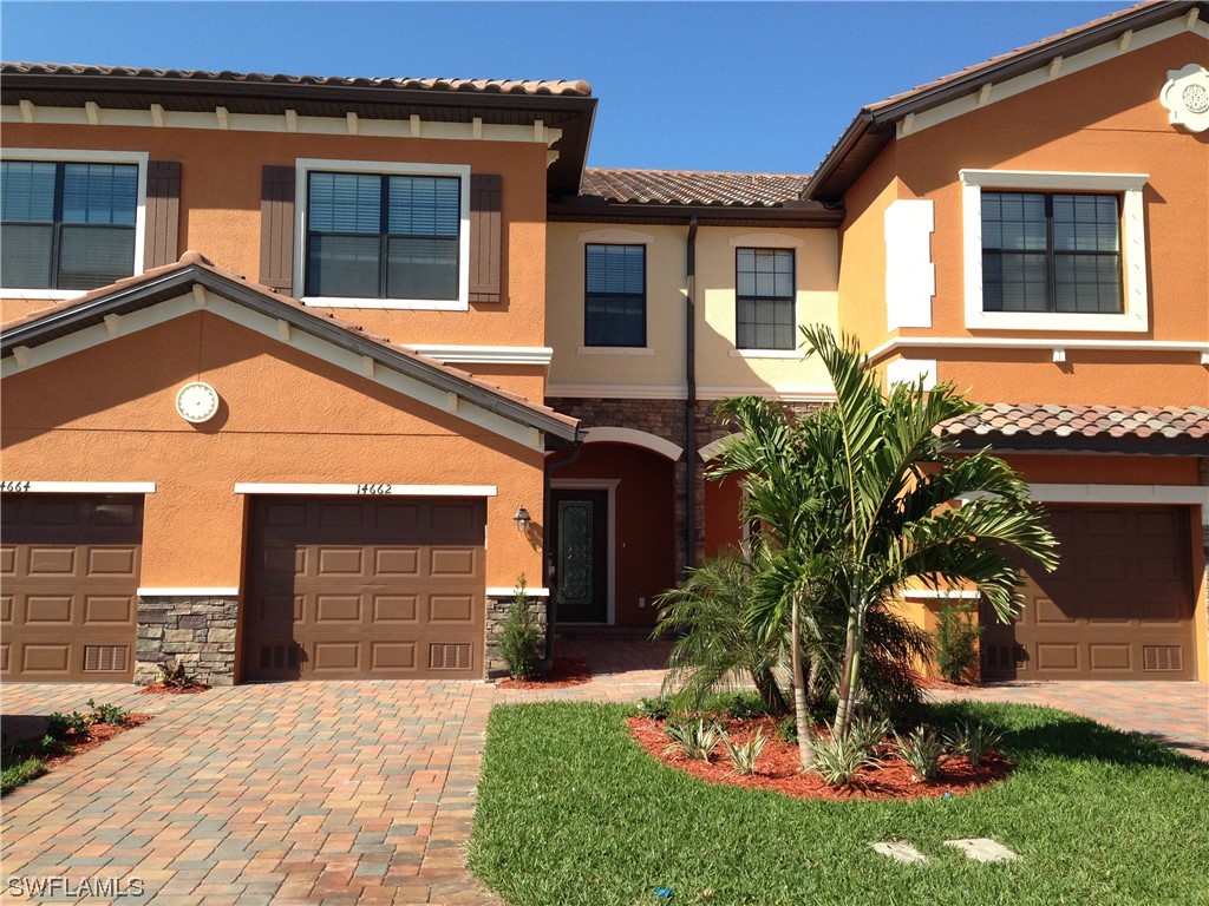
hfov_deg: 55.4
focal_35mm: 33
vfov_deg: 42.9
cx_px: 604
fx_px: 1153
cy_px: 453
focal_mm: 4.12
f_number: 2.4
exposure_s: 1/1022
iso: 50
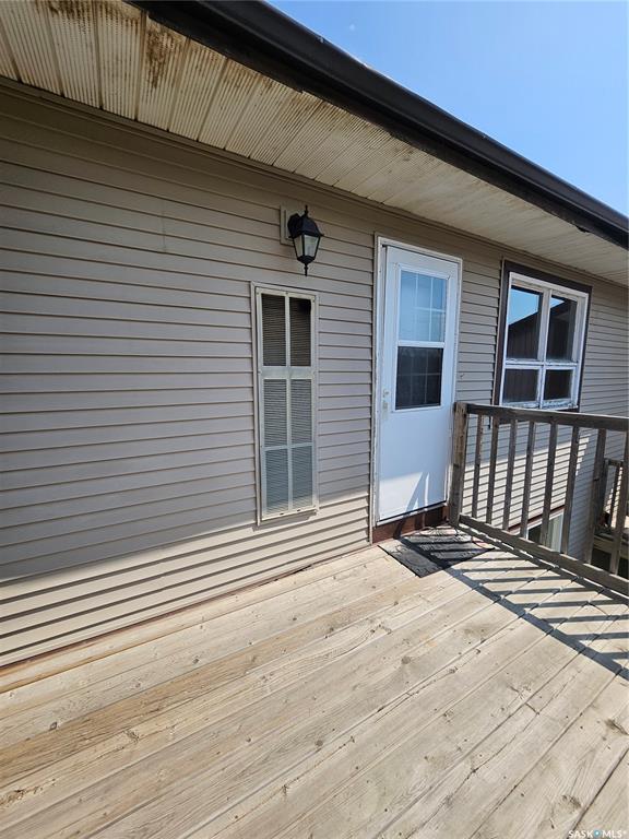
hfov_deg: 89.9
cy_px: 420
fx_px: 315
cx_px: 314
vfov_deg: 106.2
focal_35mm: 13
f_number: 2.2
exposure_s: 1/1325
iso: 32
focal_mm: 1.7
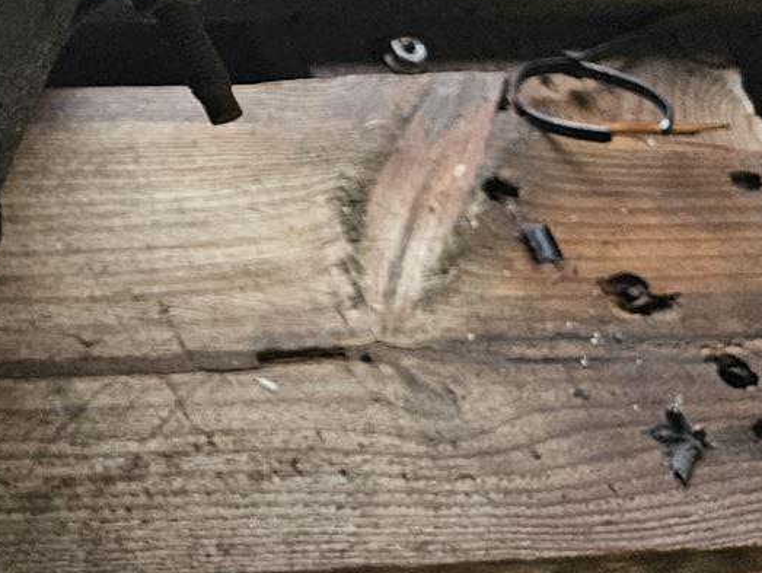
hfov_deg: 18.4
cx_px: -485
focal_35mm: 90
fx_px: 1983
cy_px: -372
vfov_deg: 14.9
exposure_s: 1/100
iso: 250
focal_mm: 5.4
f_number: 1.8
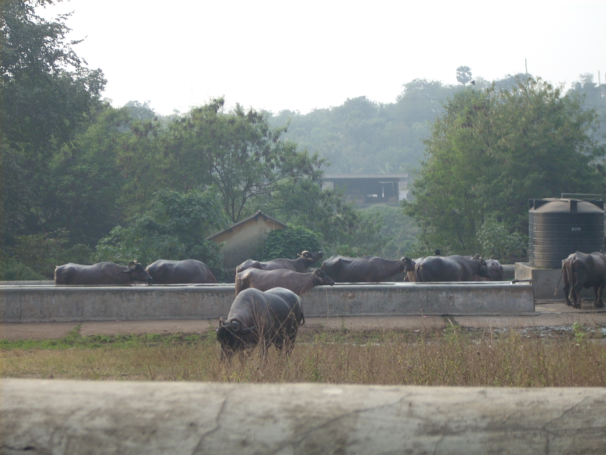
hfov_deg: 17.4
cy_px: 228
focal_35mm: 113
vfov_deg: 13.1
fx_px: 1978
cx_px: 303
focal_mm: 18.6
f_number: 5.2
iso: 64
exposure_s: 1/68.3
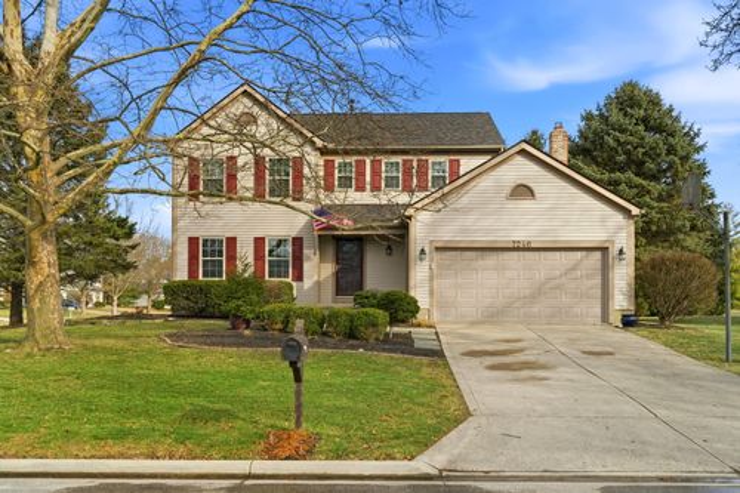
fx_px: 719
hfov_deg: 54.5
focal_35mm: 35
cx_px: 370
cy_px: 246
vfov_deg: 37.8
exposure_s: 1/500
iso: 400
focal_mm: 35
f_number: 13
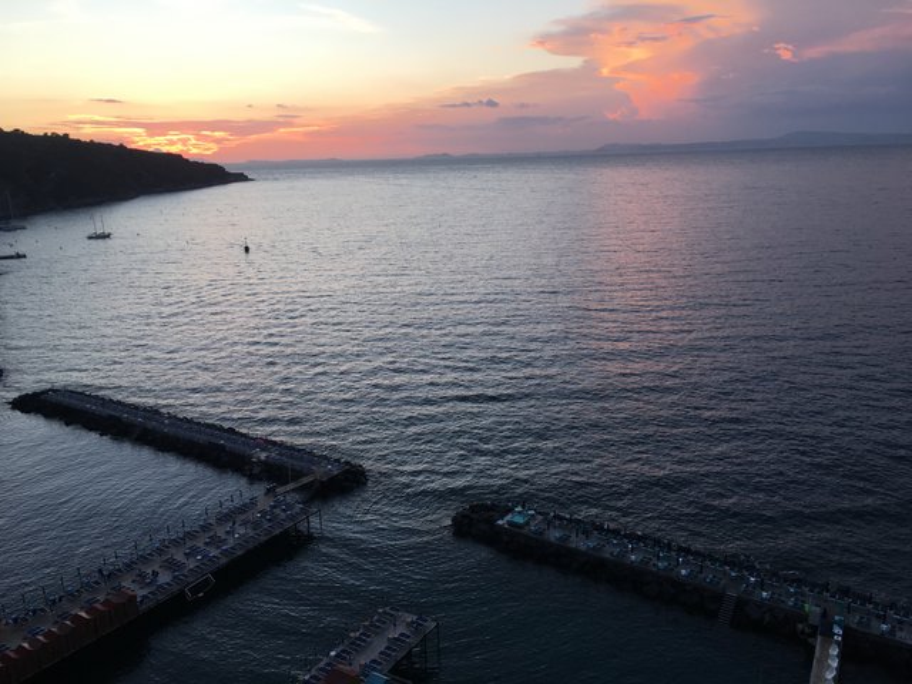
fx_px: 764
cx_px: 456
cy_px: 342
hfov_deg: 61.7
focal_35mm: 29
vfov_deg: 48.2
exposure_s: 1/100
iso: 32
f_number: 2.2
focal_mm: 4.15
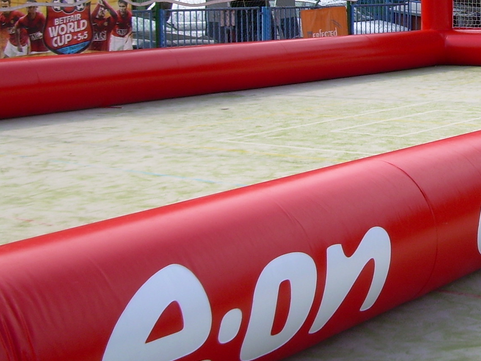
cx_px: 465
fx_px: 1056
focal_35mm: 76
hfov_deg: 24.6
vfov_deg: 18.9
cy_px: 2
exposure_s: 1/210
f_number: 4.6
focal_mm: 6.3
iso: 50
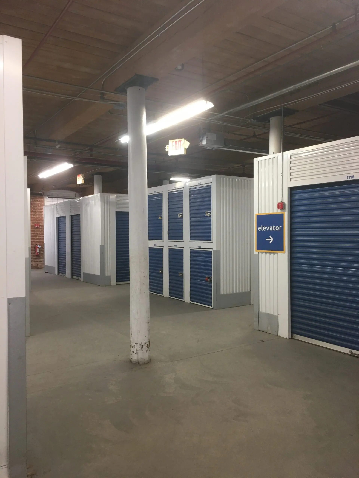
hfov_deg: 48.2
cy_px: 239
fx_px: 401
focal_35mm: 29
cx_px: 180
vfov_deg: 61.7
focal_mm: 4.15
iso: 100
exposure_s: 1/30
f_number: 2.2
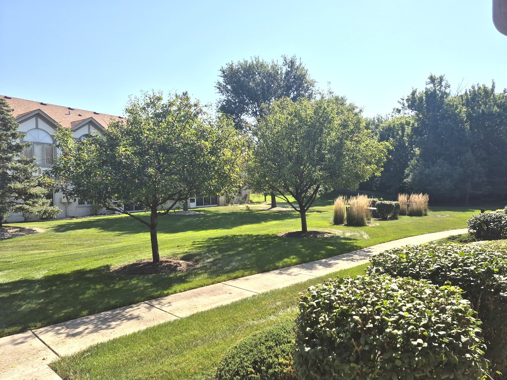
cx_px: 254
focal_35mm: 23
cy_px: 190
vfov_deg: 58.9
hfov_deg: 73.9
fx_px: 337
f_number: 1.8
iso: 25
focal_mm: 5.4
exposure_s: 1/2144
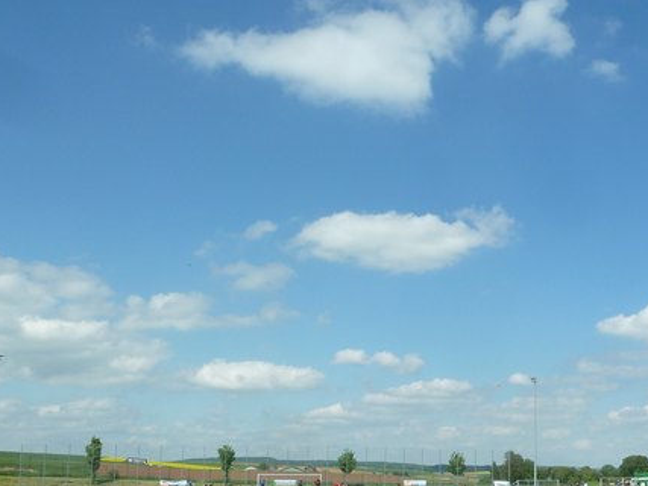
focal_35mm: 41
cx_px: 516
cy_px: 374
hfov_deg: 43.7
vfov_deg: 34.3
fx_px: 767
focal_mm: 4.1
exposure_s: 1/400
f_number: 5
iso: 80
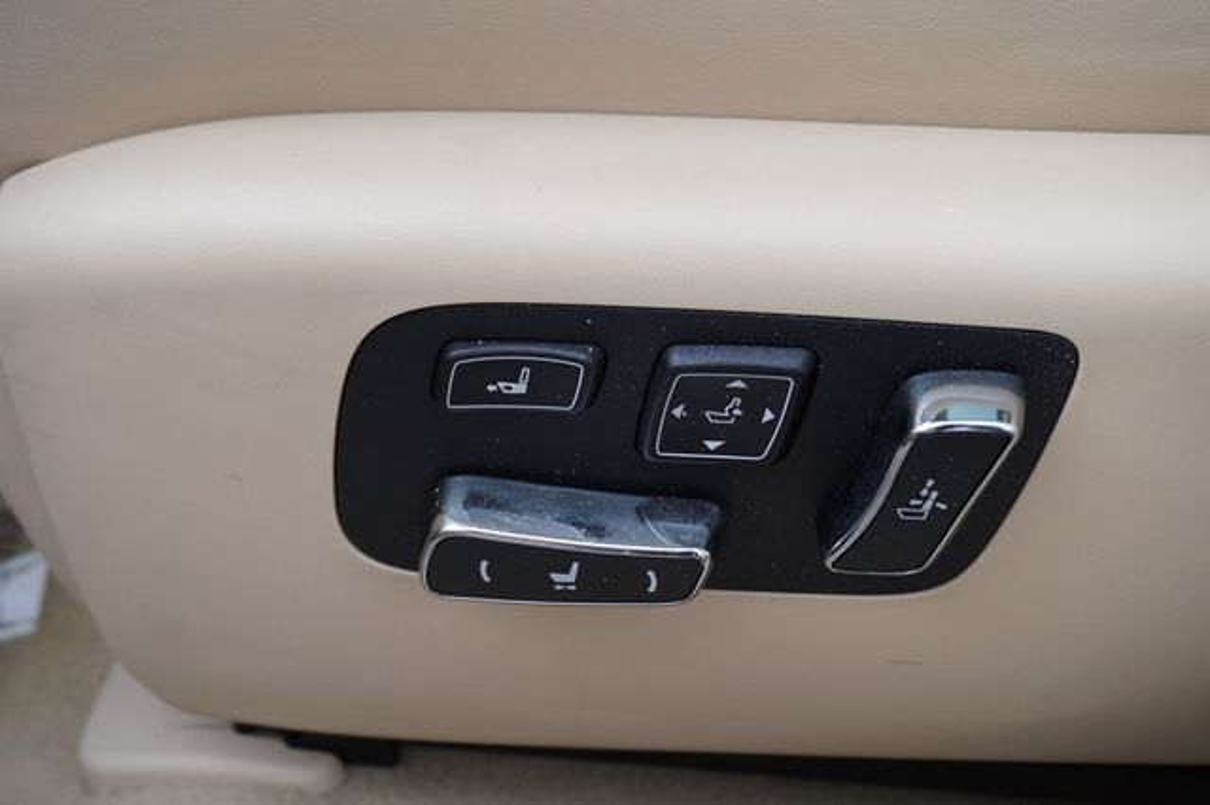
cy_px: 402
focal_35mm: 46
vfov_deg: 28.9
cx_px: 605
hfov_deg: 42.3
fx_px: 1562
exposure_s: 1/100
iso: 100
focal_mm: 31
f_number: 5.6
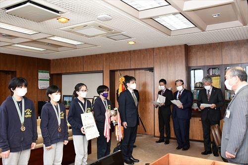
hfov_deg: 57.2
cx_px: 124
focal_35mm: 33
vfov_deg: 39.9
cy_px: 82
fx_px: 227
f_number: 6.3
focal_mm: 22
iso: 2500
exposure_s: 1/250
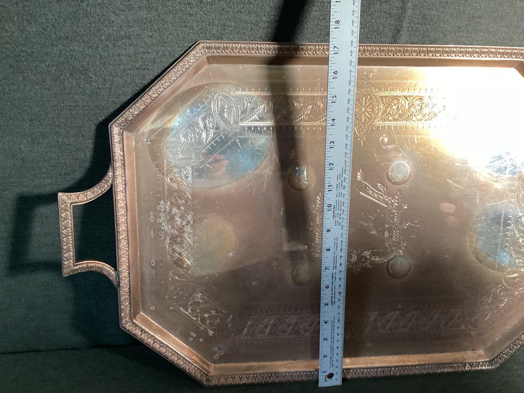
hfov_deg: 58.3
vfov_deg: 45.4
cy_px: 196
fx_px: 469
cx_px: 262
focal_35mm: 31
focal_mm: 3.3
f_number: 2.4
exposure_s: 1/50
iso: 320
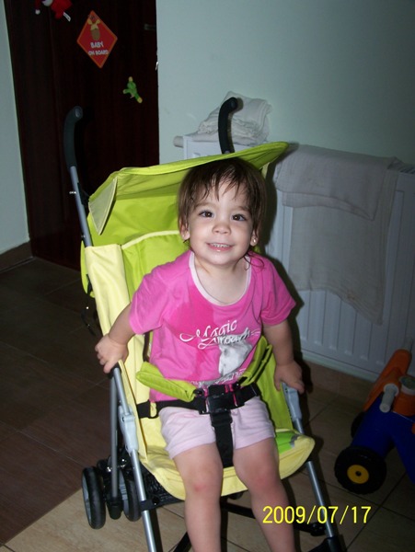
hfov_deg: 30.3
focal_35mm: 48
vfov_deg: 39.6
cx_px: 208
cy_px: 276
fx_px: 766
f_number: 3
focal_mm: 8
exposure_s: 1/60
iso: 80
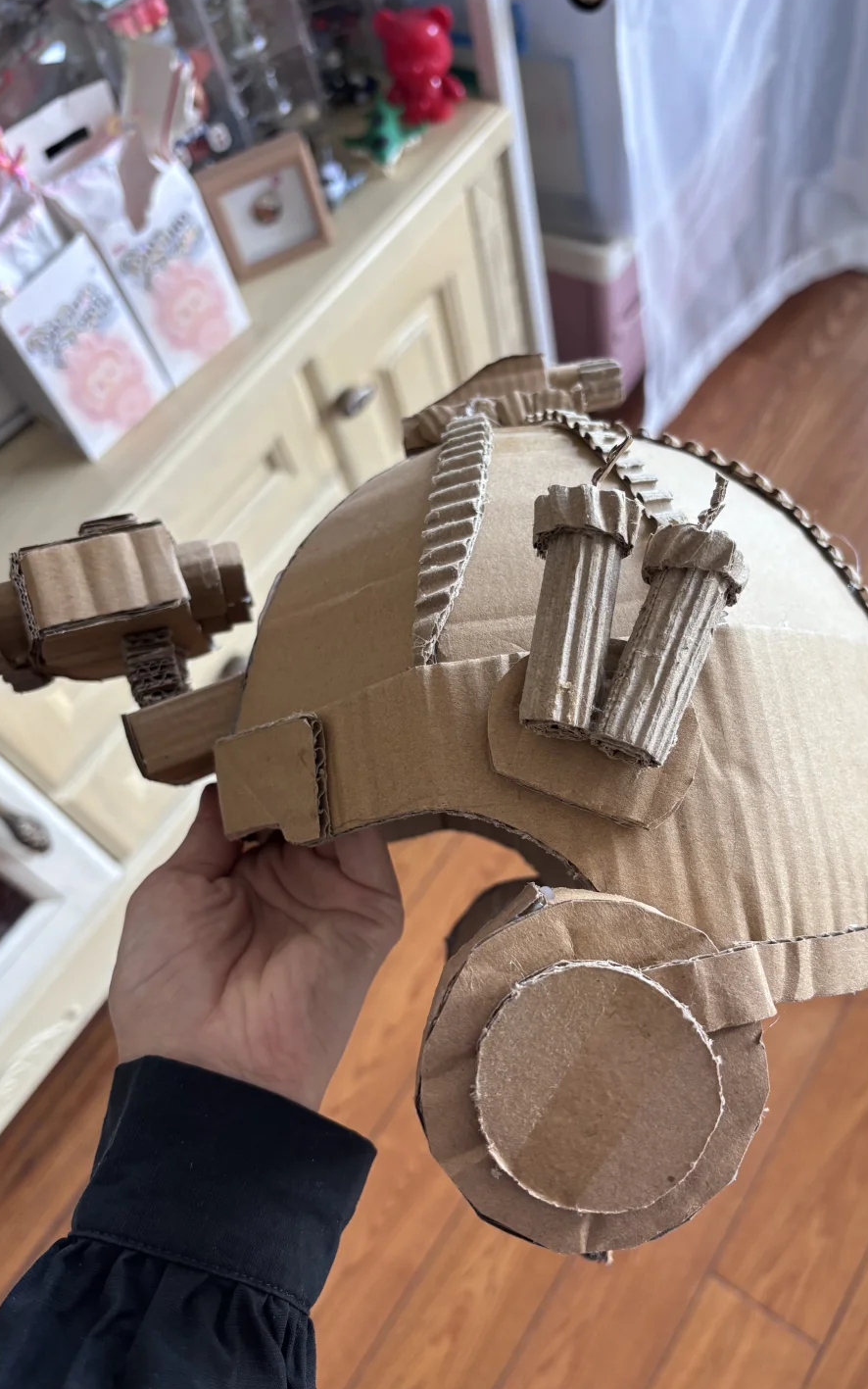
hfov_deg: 44.5
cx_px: 490
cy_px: 701
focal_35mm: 28
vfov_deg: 66.5
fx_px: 1059
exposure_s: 1/60
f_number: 1.6
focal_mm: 5.96
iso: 160
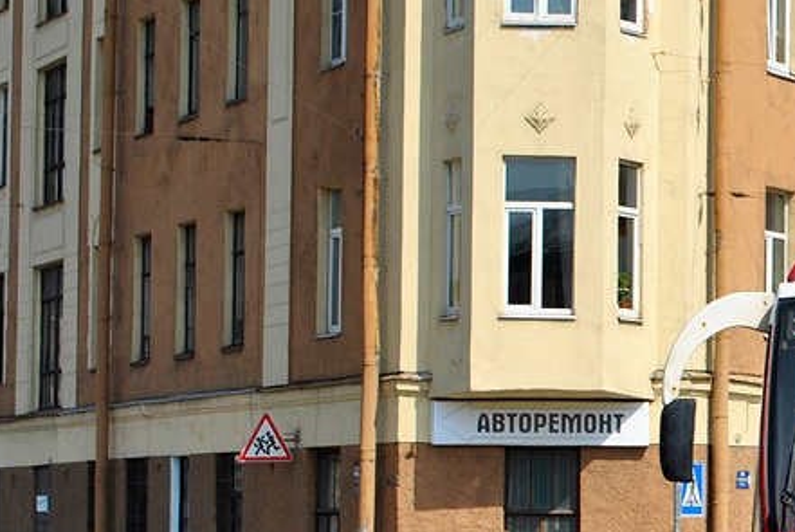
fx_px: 2874
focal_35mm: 130
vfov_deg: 10.5
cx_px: 1034
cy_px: 402
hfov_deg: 15.0
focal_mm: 32
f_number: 9
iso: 100
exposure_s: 1/320
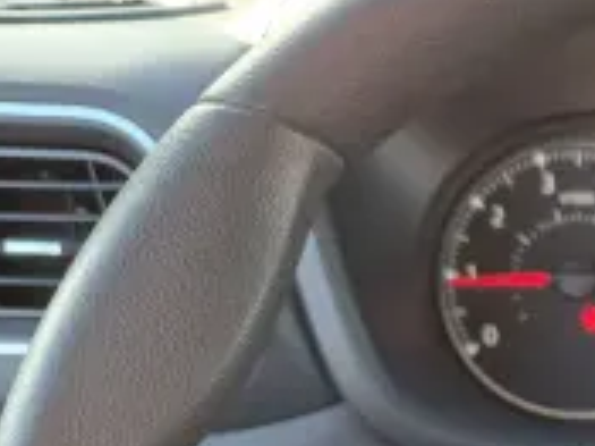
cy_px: 647
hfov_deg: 20.8
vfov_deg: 16.2
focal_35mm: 84
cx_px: 809
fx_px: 1443
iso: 200
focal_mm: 5.4
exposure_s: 1/180
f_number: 1.8
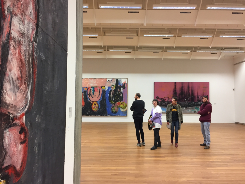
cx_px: 119
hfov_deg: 59.9
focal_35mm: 30
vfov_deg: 46.8
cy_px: 92
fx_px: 212
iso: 100
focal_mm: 4.15
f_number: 2.2
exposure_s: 1/33
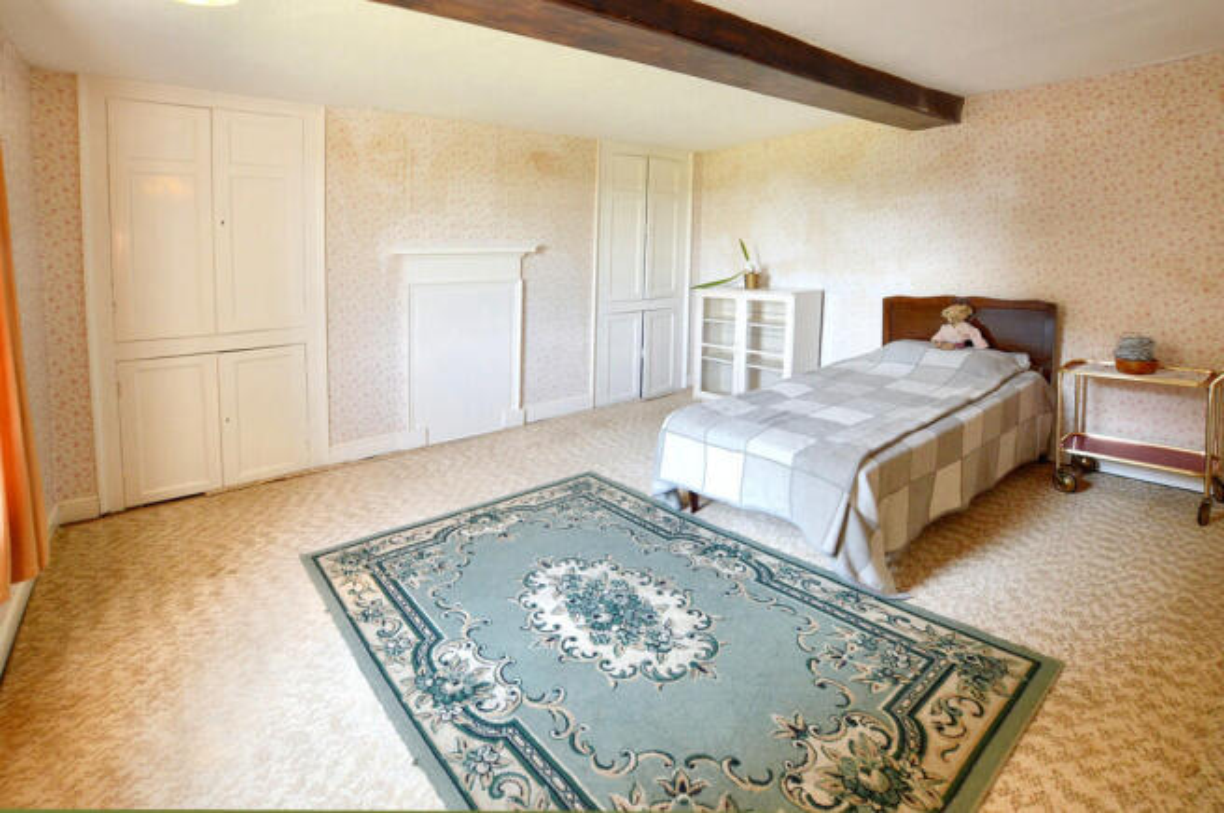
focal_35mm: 15
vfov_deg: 77.2
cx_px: 612
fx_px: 509
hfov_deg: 100.4
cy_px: 406
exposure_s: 1/15
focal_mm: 10
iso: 720
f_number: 8
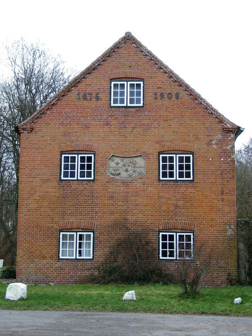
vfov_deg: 33.8
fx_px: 553
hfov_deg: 25.7
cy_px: 168
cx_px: 126
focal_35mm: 57
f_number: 2
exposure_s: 1/94
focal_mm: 11.76
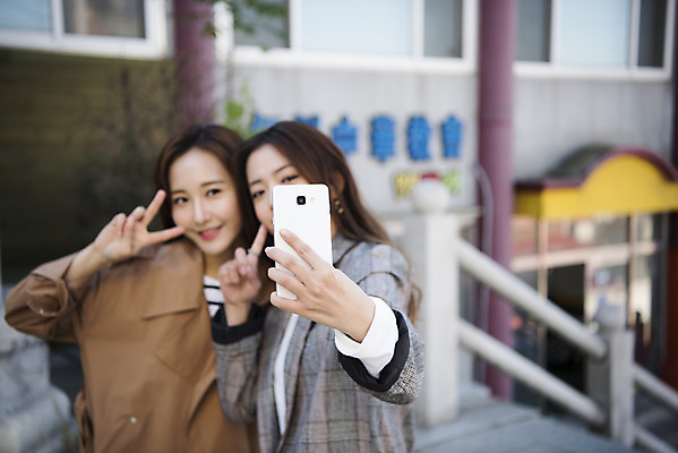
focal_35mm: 48
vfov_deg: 28.1
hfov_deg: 41.1
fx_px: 904
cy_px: 226
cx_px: 339
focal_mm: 48
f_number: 2.8
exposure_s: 1/500
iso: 160
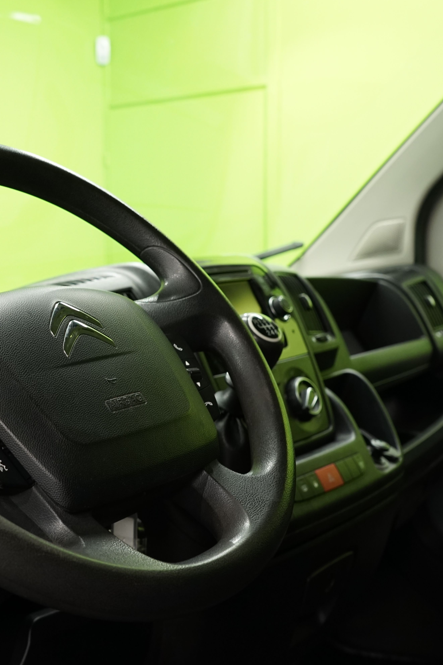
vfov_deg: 41.9
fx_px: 867
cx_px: 44
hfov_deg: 27.6
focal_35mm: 47
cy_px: 332
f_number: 6.3
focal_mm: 31
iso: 1000
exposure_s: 1/20
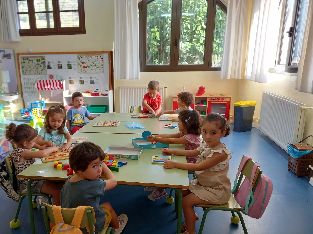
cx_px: 127
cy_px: 135
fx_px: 271
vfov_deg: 46.6
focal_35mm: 30
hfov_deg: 59.5
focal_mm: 4.6
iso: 80
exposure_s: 1/50
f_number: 2
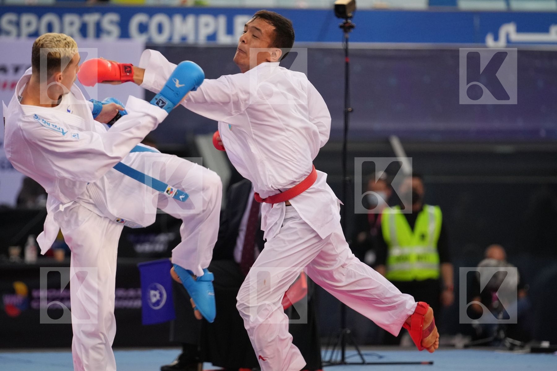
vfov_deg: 4.6
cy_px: 186
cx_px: 278
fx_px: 4641
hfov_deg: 6.9
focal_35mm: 300
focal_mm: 200
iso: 2500
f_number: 2.8
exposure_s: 1/1000
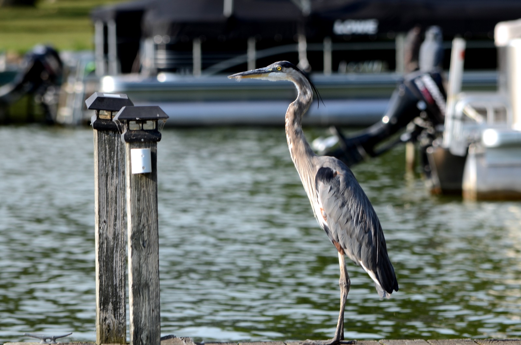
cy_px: 172
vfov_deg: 3.0
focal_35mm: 450
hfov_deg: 4.6
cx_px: 260
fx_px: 6498
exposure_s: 1/200
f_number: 8
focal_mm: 300
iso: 125
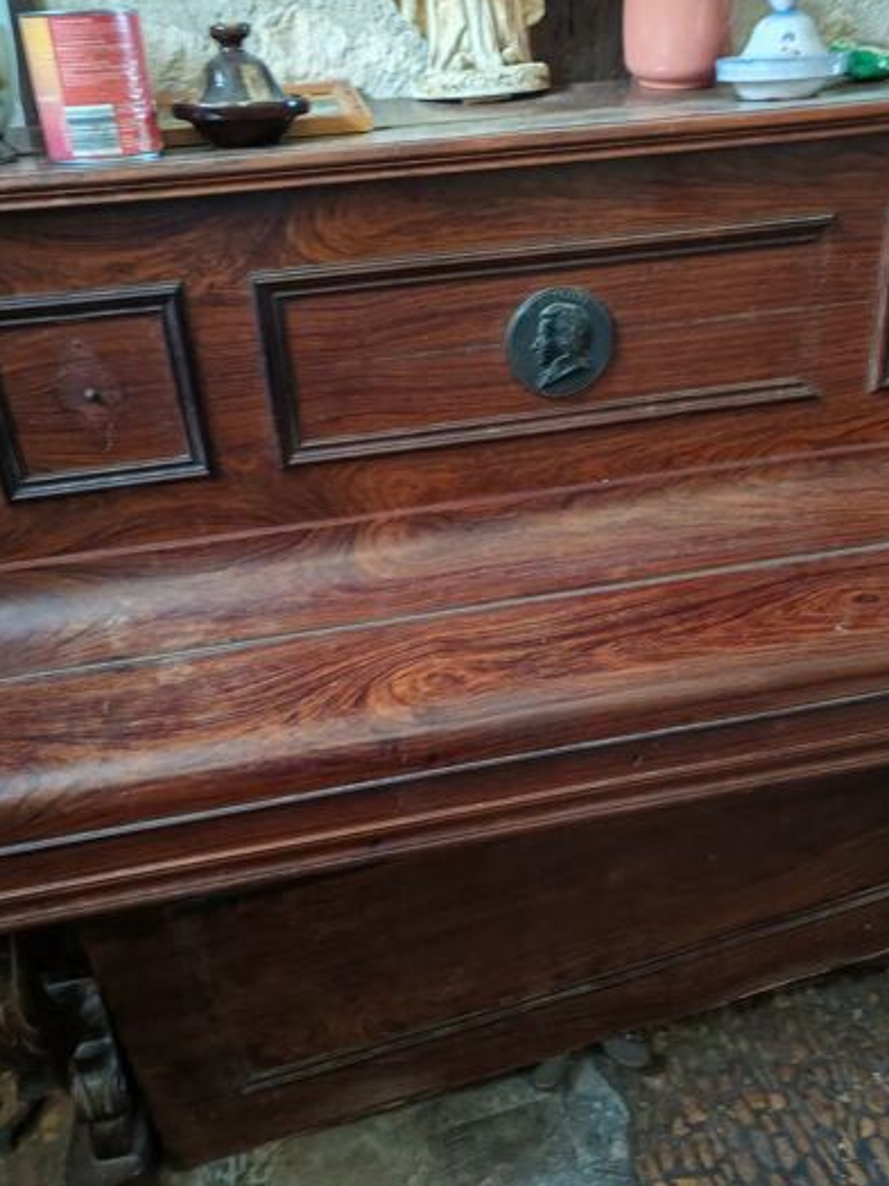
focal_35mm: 33
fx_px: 1130
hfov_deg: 42.9
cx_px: 500
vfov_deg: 55.4
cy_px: 595
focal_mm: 5.52
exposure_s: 1/20
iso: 640
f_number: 1.95
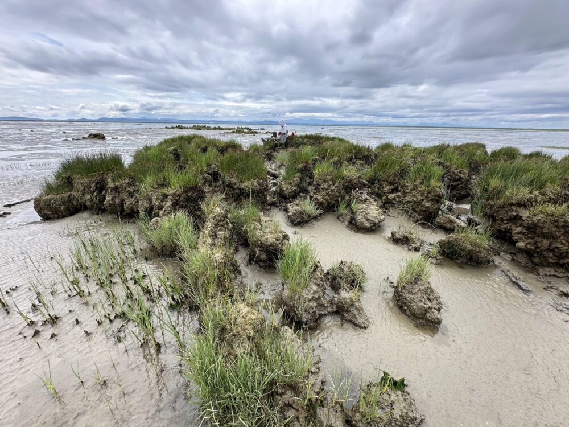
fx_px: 230
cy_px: 214
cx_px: 284
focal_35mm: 14
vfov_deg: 85.7
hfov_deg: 102.1
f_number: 2.2
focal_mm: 2.22
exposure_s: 1/647
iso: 40
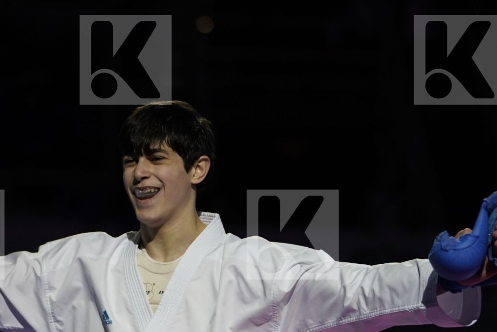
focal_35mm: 209
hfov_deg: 9.8
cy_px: 235
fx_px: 2885
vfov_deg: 6.6
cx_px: 126
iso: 1600
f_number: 2.8
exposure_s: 1/1000
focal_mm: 117
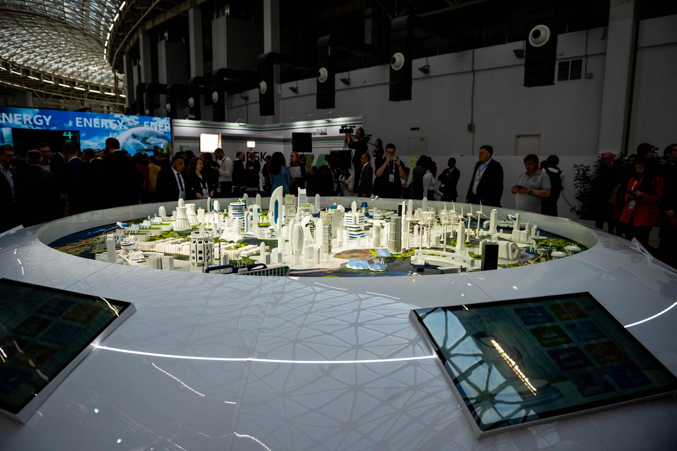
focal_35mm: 24
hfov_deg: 73.7
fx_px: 451
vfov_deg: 53.1
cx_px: 338
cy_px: 226
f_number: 2.8
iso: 100
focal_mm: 24
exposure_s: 1/320
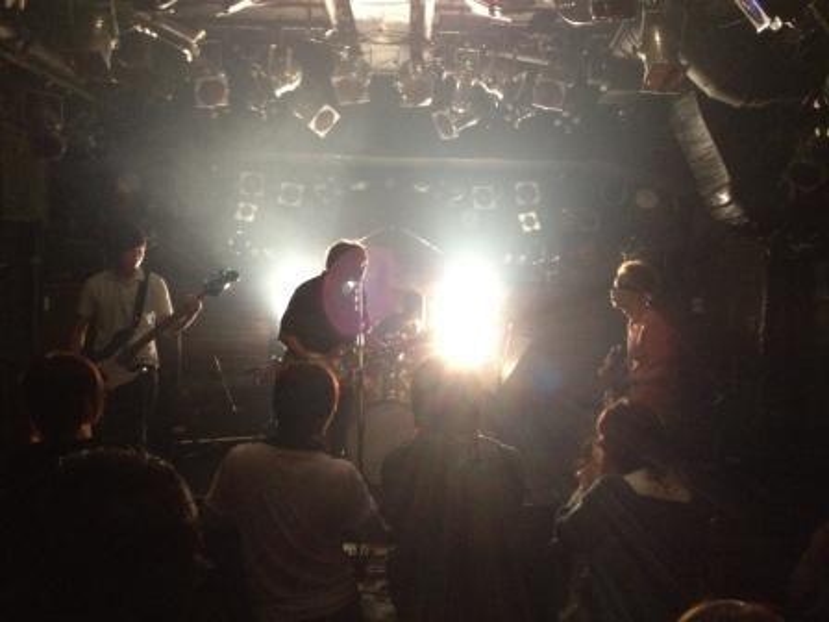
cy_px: 311
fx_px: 838
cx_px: 414
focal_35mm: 35
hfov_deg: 52.6
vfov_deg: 40.7
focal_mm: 4.28
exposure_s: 1/15
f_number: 2.4
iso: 640
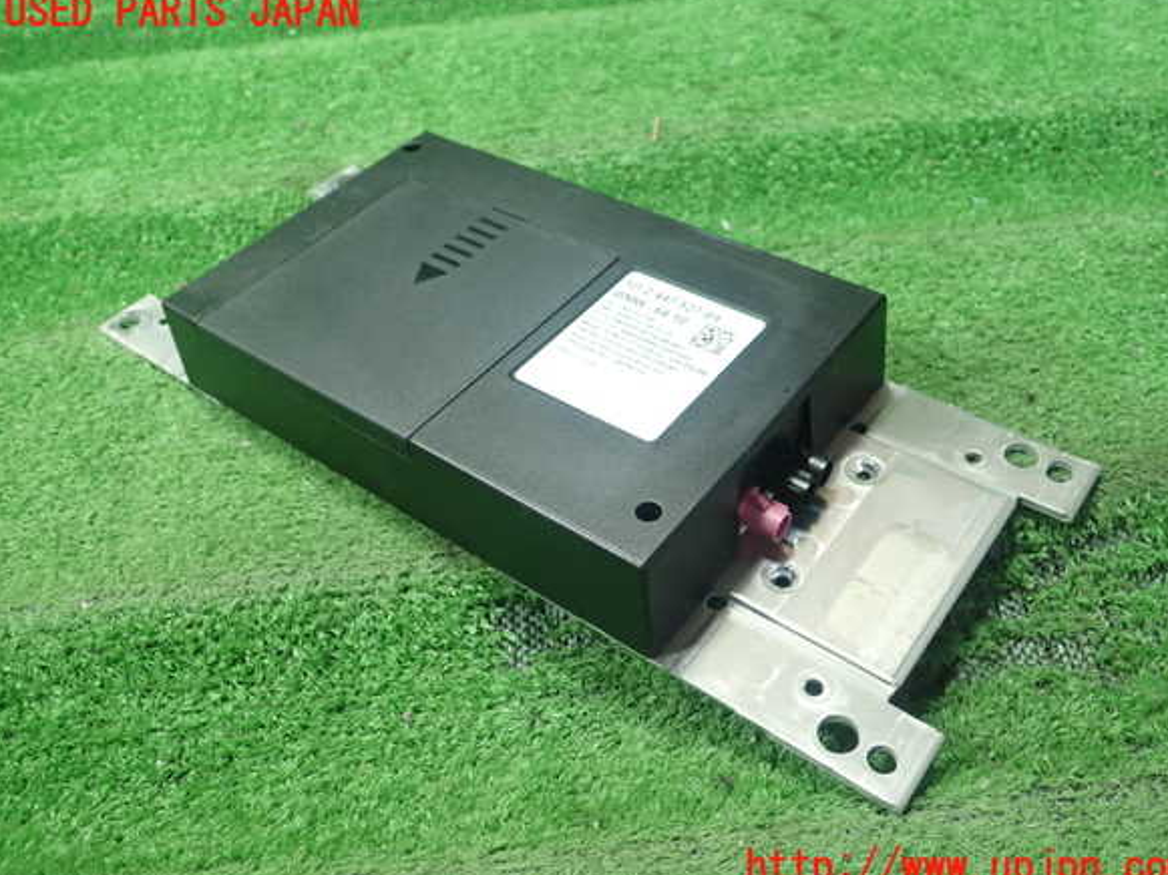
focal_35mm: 31
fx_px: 1045
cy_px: 441
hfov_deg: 58.4
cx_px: 597
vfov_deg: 45.4
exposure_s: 1/125
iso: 400
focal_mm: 5.5
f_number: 2.3
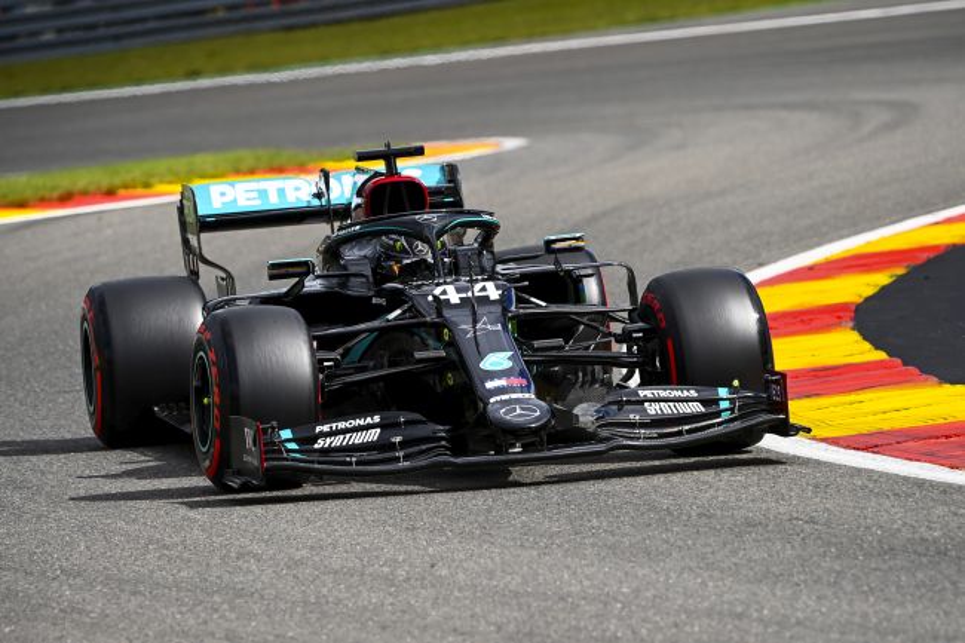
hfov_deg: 5.4
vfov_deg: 3.6
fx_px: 10183
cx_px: 482
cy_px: 322
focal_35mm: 380
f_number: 7.1
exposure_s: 1/1600
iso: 400
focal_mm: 380
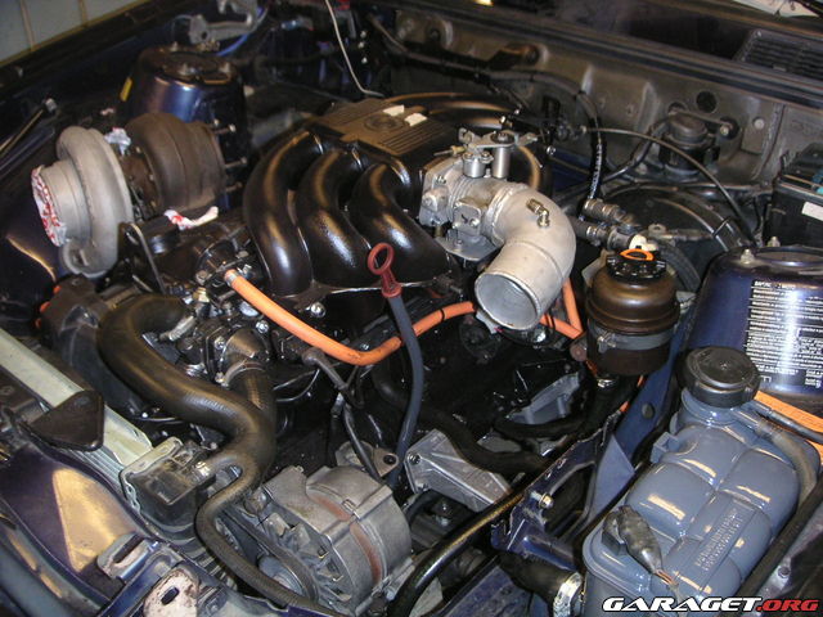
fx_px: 880
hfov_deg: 50.1
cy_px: 308
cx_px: 412
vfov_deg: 38.7
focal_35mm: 37
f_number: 2.8
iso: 160
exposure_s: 1/45
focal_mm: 5.7
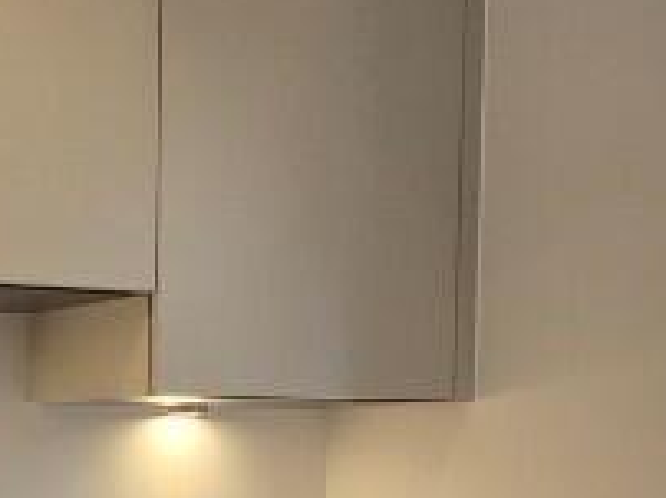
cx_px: -96
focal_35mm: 66
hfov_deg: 26.7
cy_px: 561
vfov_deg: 21.0
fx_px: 1268
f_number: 2.2
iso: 100
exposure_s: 1/50
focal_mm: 2.2
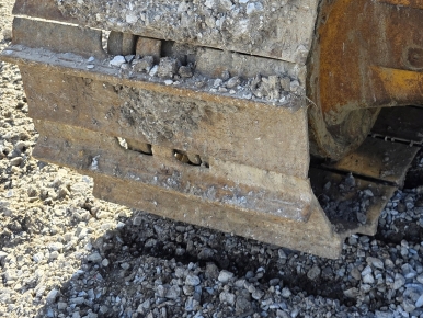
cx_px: 368
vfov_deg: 23.5
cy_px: 37
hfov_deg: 30.5
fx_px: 746
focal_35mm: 61
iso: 80
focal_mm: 6.3
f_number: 1.7
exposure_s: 1/1350
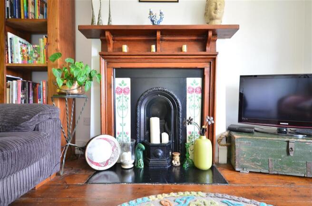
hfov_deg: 81.3
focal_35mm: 21
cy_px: 103
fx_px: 182
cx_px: 156
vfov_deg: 59.2
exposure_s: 1/5
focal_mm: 14
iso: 200
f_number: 4.8
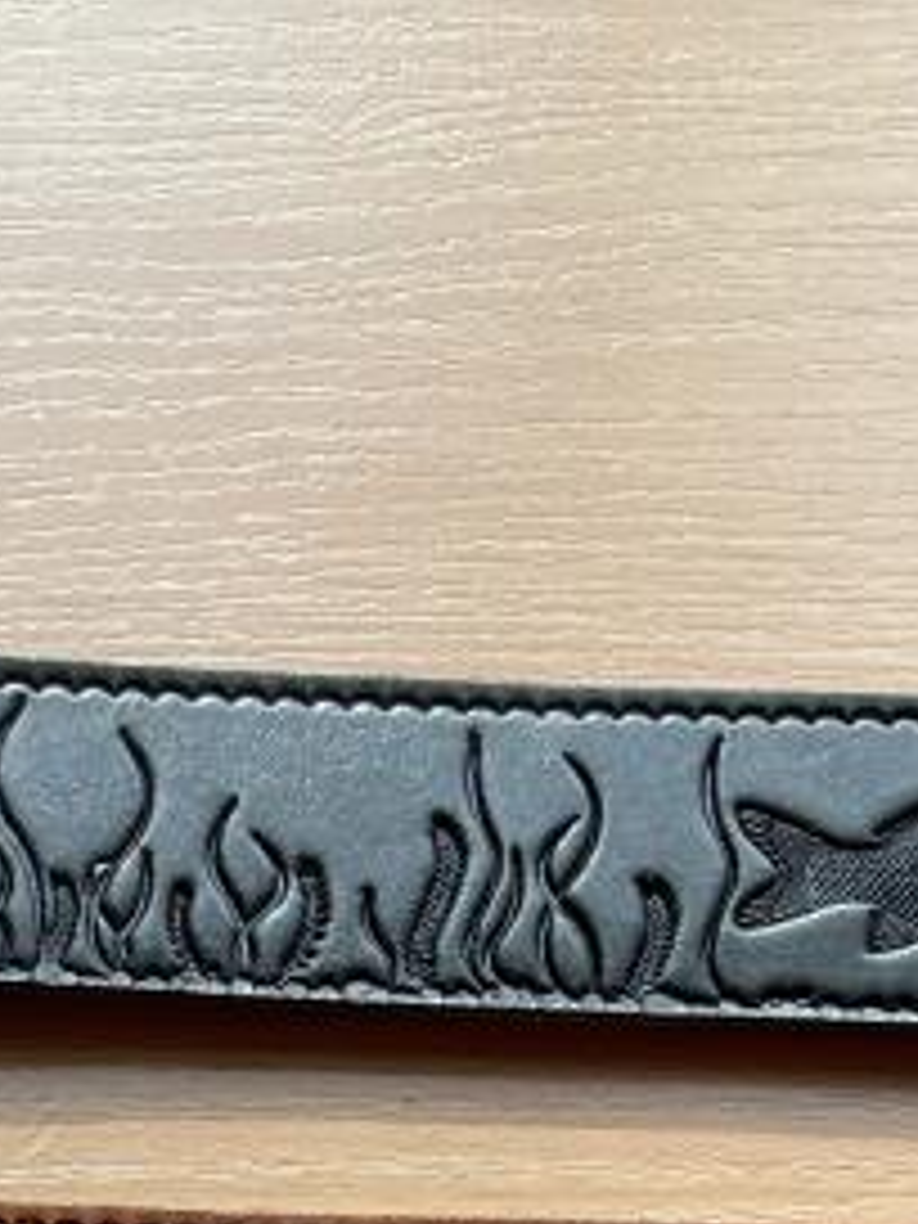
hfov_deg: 14.8
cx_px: 0
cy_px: 2387
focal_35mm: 98
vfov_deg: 16.0
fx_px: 3465
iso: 32
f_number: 1.6
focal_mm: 5.1
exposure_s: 1/264
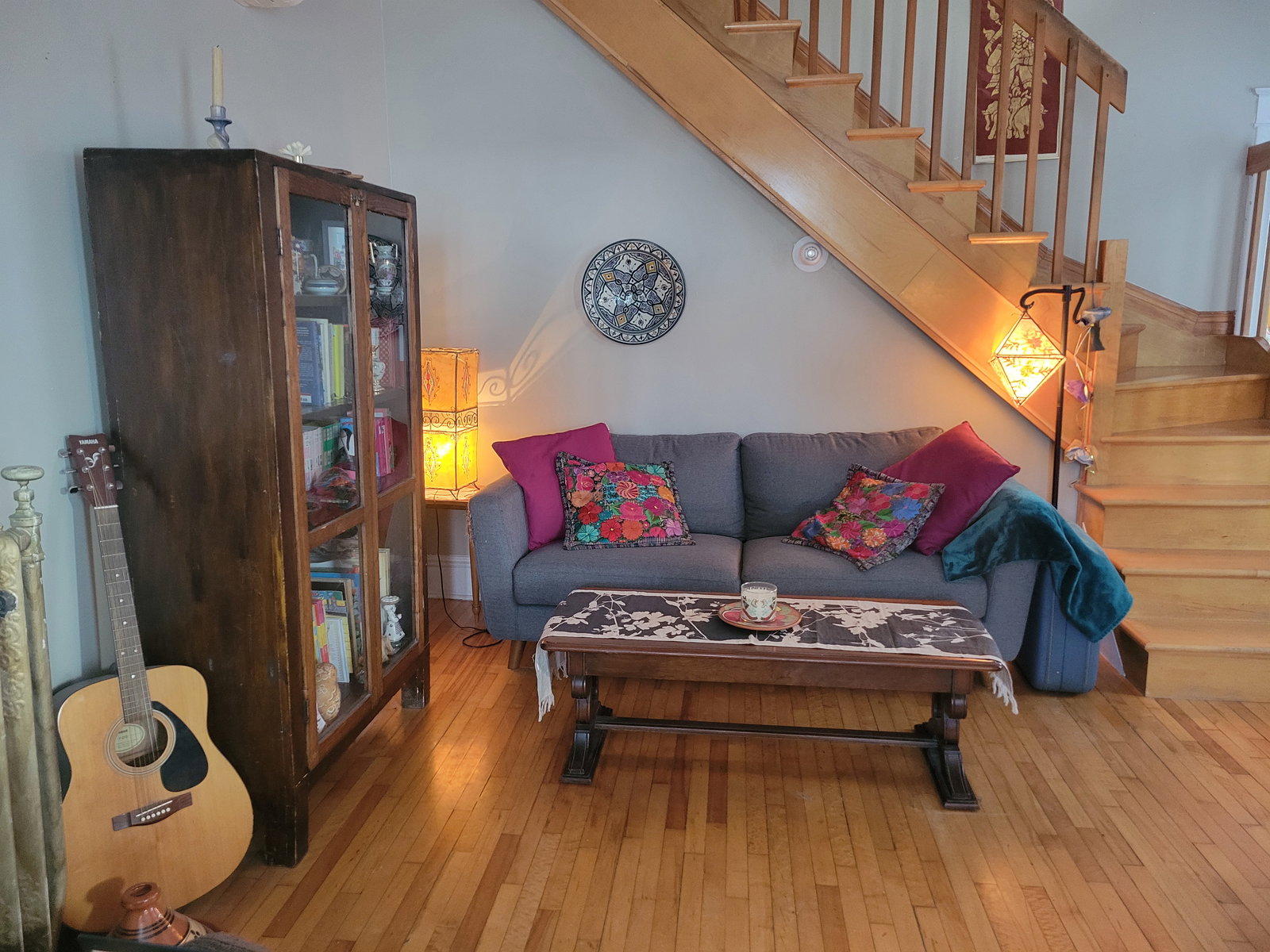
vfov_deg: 53.1
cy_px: 476
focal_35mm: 26
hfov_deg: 67.3
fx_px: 954
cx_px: 635
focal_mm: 5.4
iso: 500
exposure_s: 1/40
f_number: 1.8
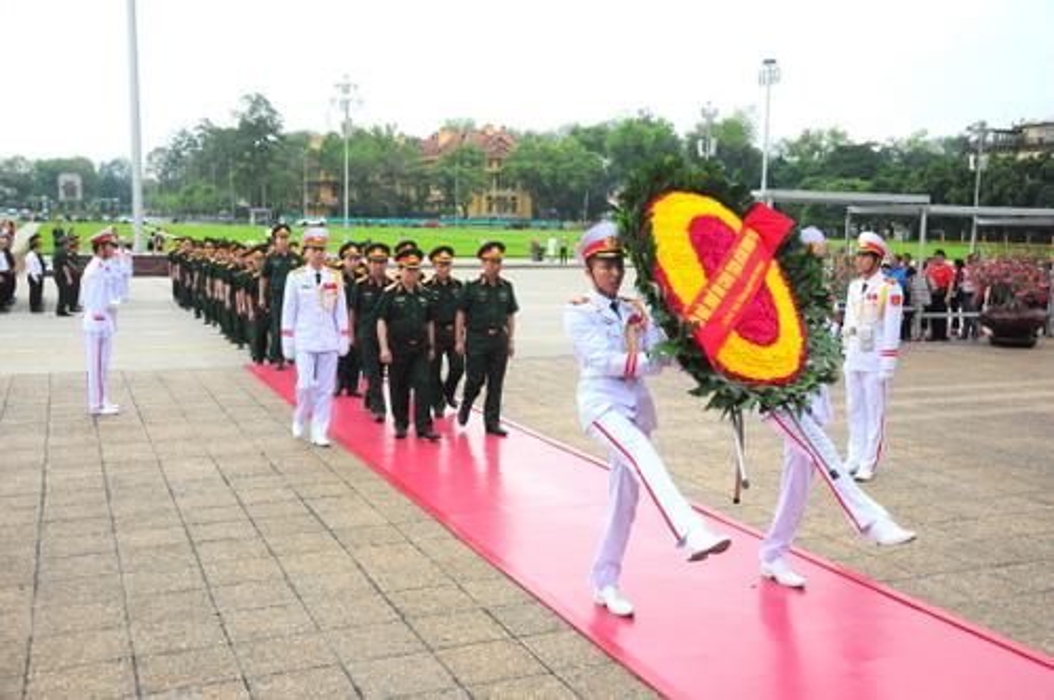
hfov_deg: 53.2
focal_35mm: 36
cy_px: 350
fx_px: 1053
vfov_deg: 36.8
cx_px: 527
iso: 800
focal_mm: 24
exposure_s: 1/125
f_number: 5
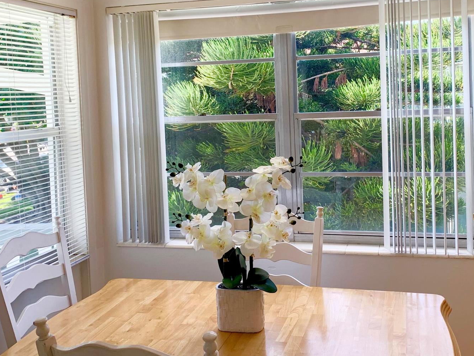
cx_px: 265
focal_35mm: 40
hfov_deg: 46.7
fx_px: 548
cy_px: 133
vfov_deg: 35.8
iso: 25
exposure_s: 1/175
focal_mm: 4.25
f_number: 1.8
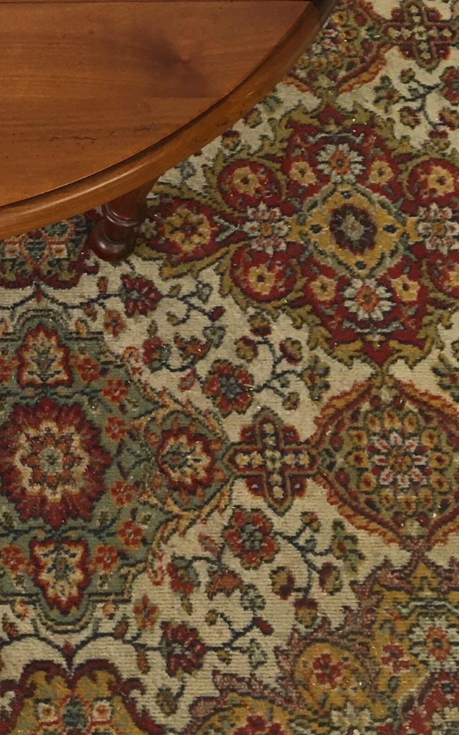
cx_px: -170
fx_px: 1541
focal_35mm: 77
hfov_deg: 15.9
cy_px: 104
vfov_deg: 26.1
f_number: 2.2
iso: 125
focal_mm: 4.15
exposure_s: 1/33
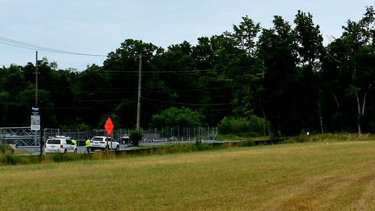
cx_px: 418
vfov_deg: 11.4
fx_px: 1054
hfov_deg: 19.3
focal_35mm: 106
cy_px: 152
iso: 200
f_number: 9
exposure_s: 1/1000
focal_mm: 18
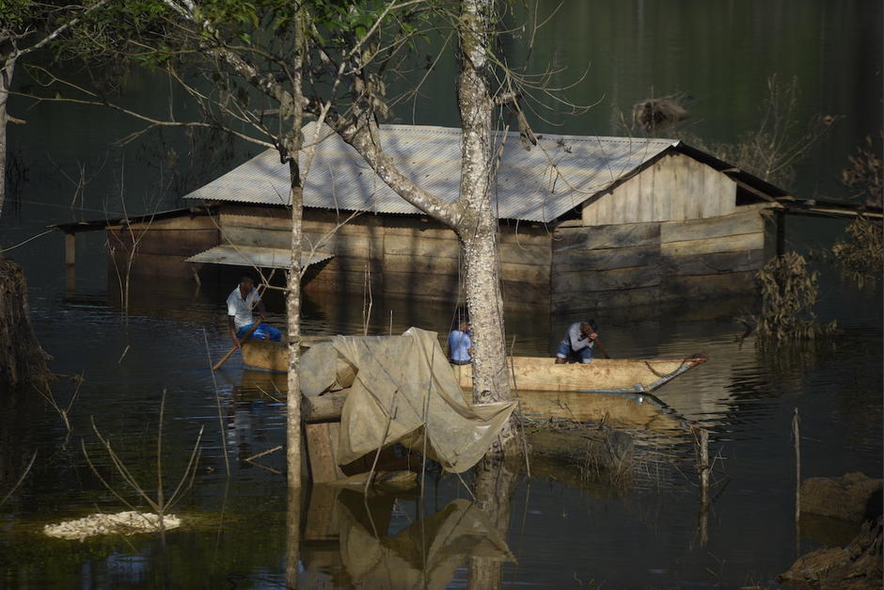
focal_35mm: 200
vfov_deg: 6.9
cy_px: 295
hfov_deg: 10.3
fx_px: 4912
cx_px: 442
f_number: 2.8
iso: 200
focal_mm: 200
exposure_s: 1/4000
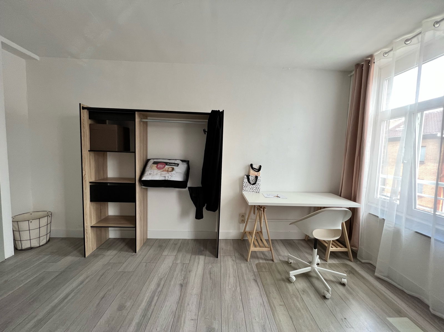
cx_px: 222
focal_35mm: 13
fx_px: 167
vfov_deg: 89.9
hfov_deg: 106.2
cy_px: 166
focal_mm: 1.57
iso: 100
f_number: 1.8
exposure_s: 1/99
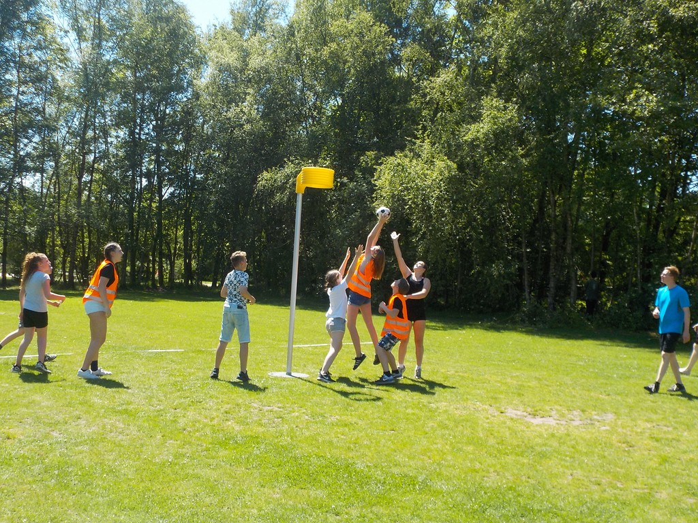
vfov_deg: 37.7
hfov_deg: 49.0
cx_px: 349
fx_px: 766
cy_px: 262
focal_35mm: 38
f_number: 3.7
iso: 125
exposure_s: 1/500
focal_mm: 5.2
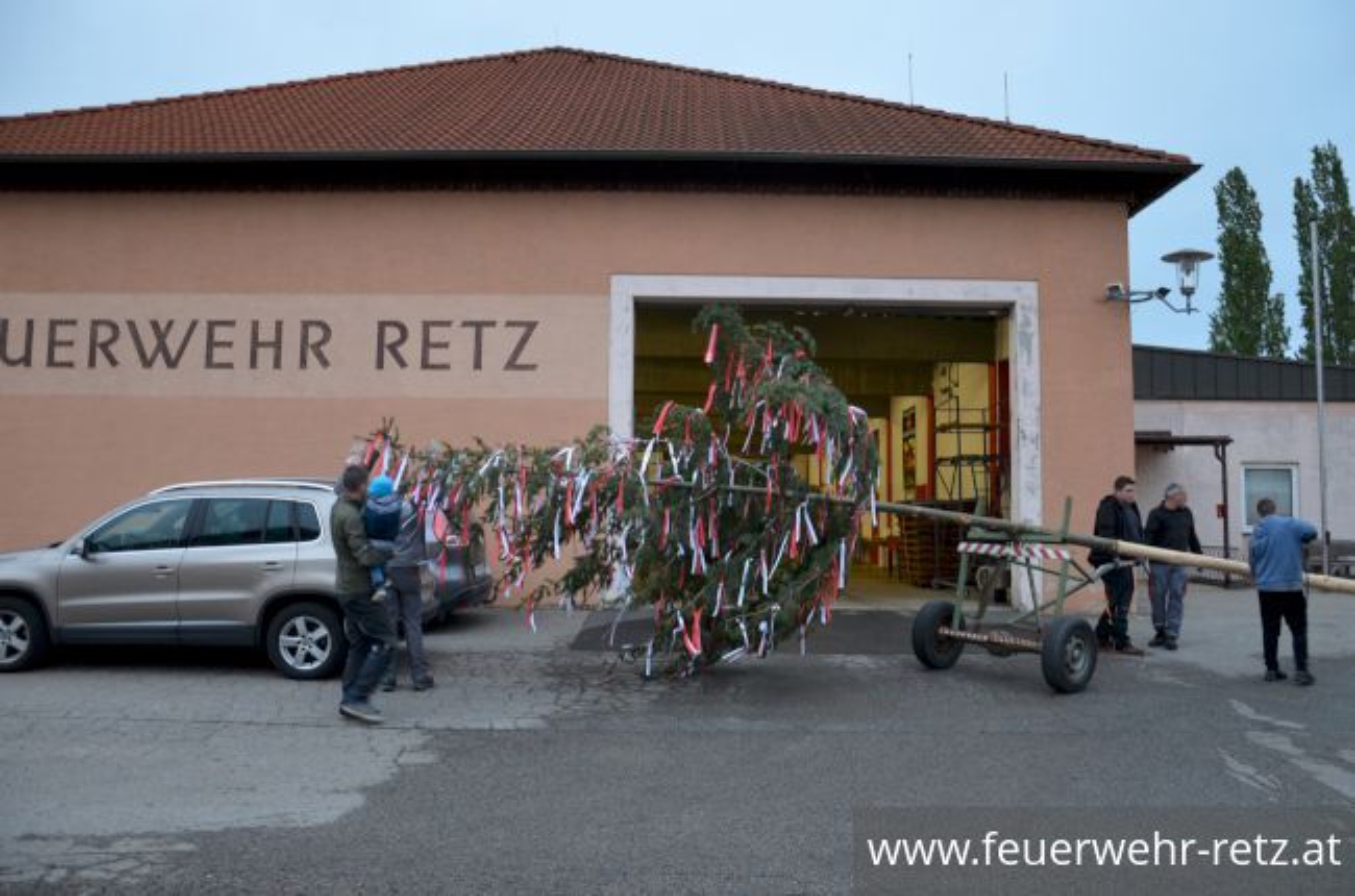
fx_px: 1014
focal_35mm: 27
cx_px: 678
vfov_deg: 47.7
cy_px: 448
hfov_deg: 67.5
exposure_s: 1/40
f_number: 3.5
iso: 800
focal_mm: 18
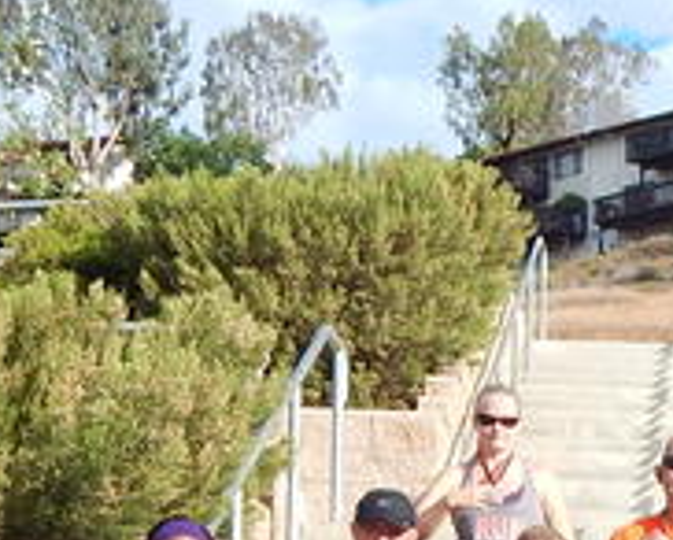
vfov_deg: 11.1
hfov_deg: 14.1
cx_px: 862
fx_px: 2612
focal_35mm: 131
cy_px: 932
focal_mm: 6.1
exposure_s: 1/800
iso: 125
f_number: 3.3
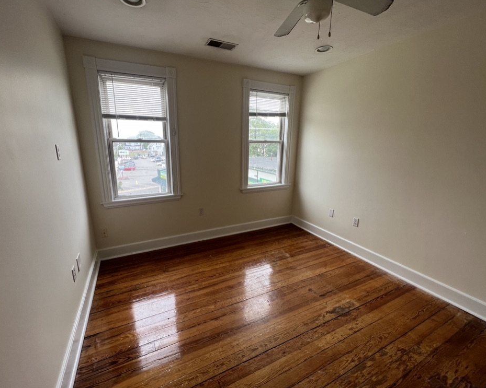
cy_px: 197
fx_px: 201
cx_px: 231
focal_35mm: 14
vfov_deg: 88.0
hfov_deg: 100.6
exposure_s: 1/109
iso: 32
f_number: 1.8
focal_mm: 1.57
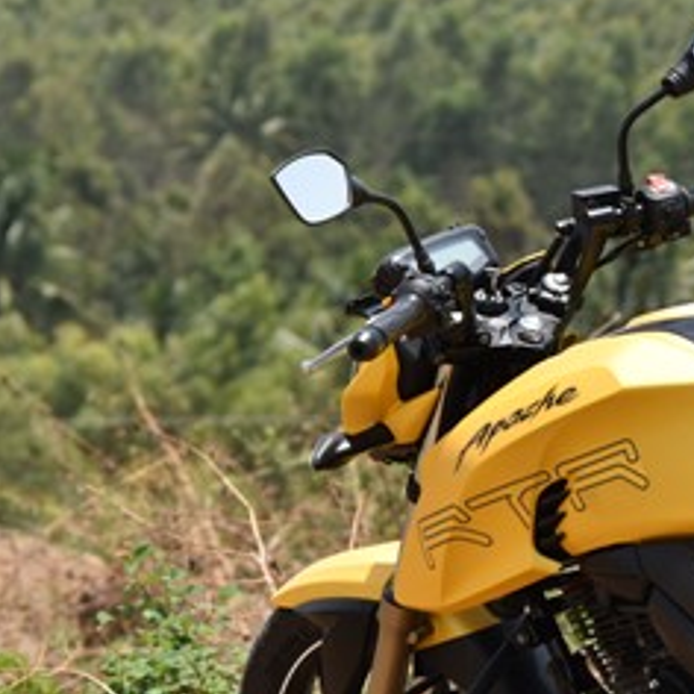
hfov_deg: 5.5
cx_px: 888
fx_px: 7168
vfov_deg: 5.5
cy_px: 516
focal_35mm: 316
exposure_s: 1/640
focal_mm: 86
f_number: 6.3
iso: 200
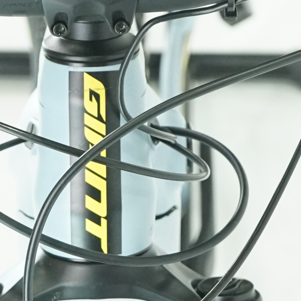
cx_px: 126
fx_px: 2941
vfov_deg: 5.8
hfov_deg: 5.9
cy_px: 332
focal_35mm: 299
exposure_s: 1/200
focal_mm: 64
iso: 2500
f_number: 5.6
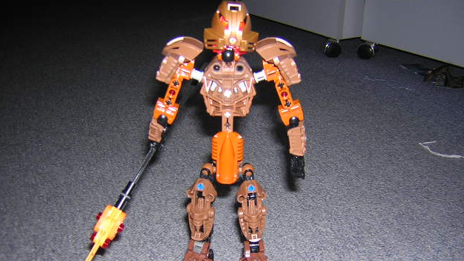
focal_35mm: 40
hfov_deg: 50.5
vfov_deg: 29.5
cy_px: 174
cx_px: 233
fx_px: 492
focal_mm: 4.7
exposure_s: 1/60.1
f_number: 2.6
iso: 100
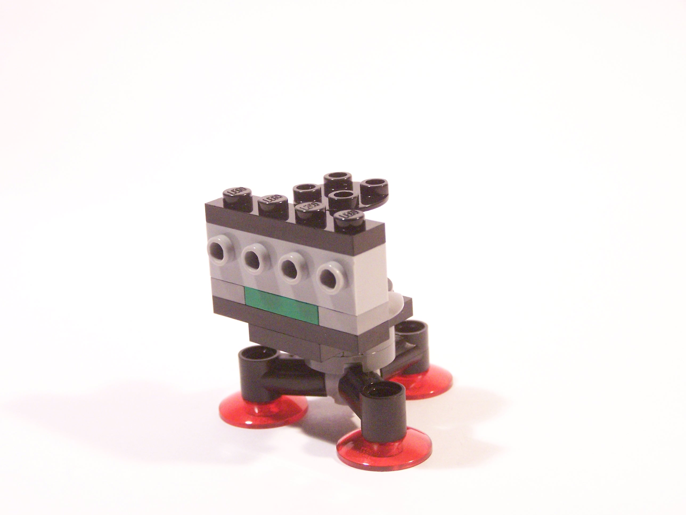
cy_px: 258
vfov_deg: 21.3
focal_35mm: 69
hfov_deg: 28.2
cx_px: 343
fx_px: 1367
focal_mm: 11.5
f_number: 3.2
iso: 400
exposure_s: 1/45
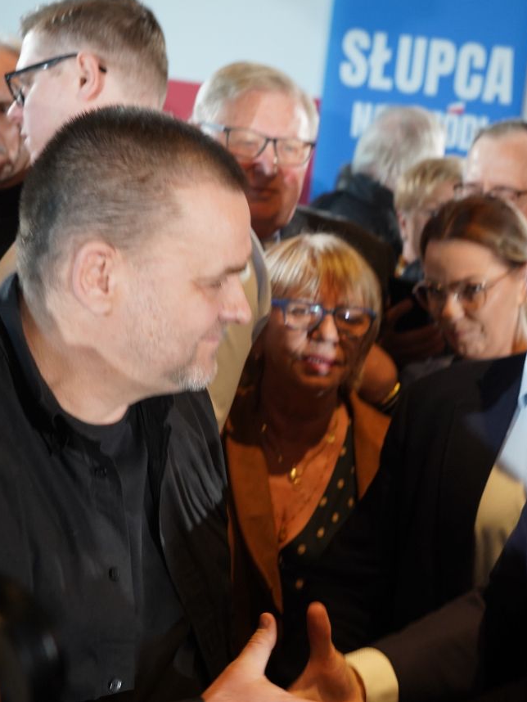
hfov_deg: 21.8
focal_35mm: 67
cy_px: 348
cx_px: 371
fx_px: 1359
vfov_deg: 29.0
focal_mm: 46
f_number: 5.6
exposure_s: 1/100
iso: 1250
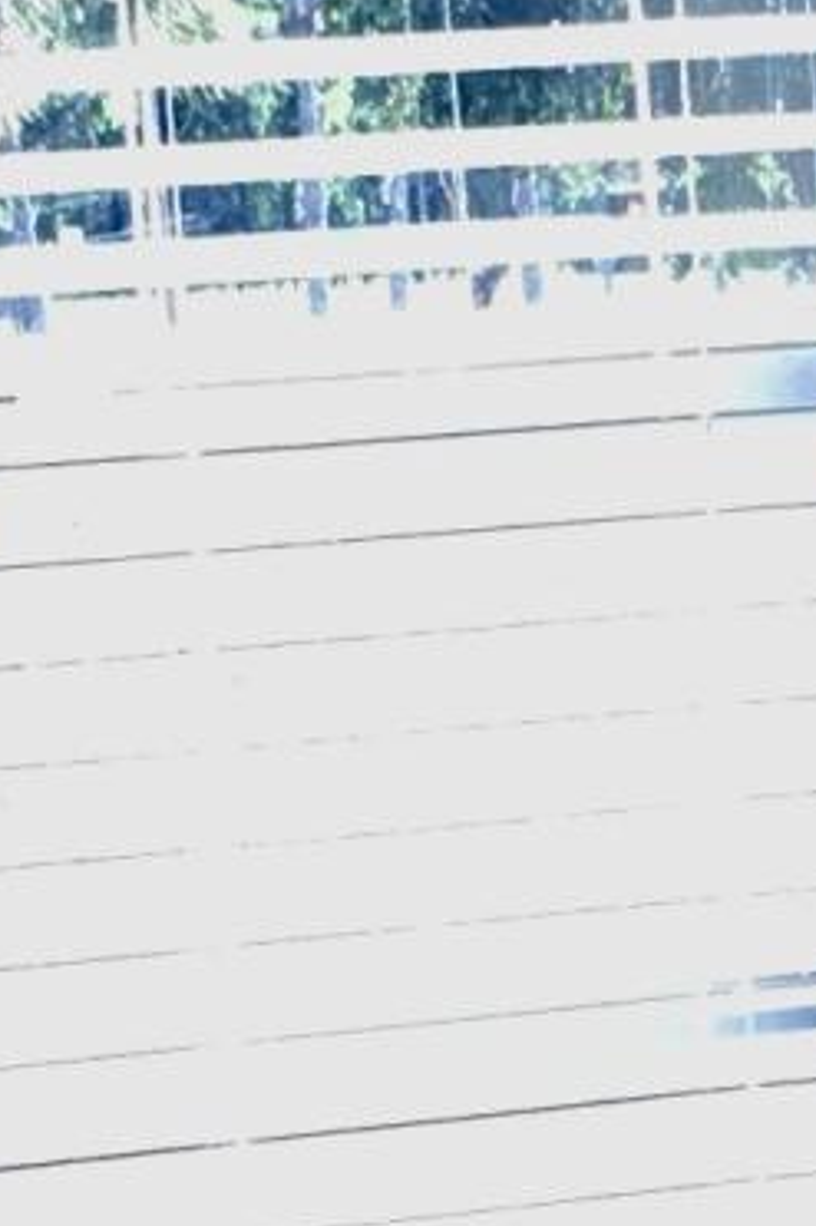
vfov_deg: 8.3
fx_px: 8303
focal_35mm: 244
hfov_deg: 5.6
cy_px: 1596
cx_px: 958
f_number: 2.2
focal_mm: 4.15
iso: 25
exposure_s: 1/100
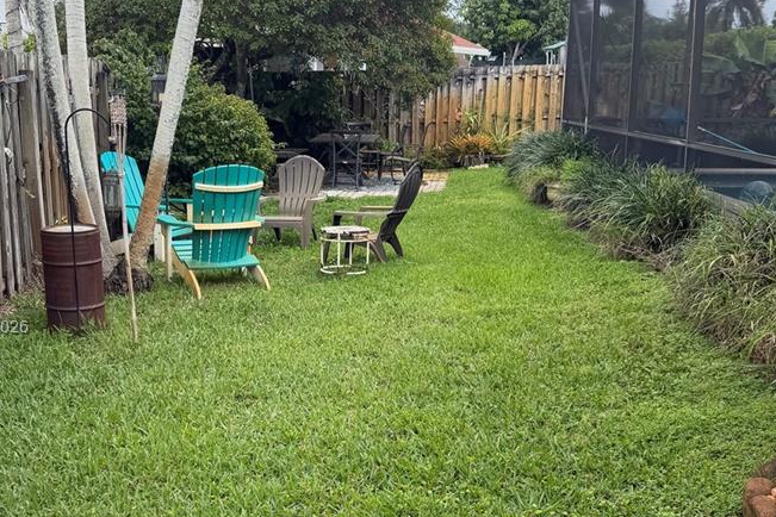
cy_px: 329
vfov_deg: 29.1
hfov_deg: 42.7
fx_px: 991
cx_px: 344
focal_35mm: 46
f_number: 1.78
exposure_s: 1/1250
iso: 80
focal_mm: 6.76
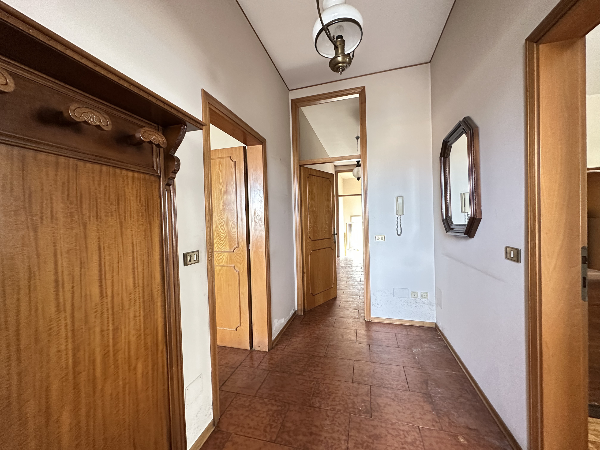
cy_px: 225
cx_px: 300
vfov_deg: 85.7
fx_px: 243
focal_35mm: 14
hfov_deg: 102.1
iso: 640
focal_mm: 2.22
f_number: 2.2
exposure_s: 1/60
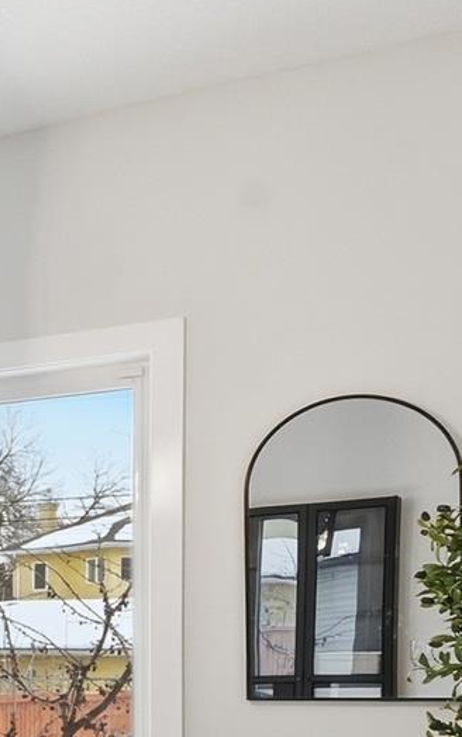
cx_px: -627
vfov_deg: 29.0
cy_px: 659
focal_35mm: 68
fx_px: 1368
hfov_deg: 13.9
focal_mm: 14
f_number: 8
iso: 100
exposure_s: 1/40
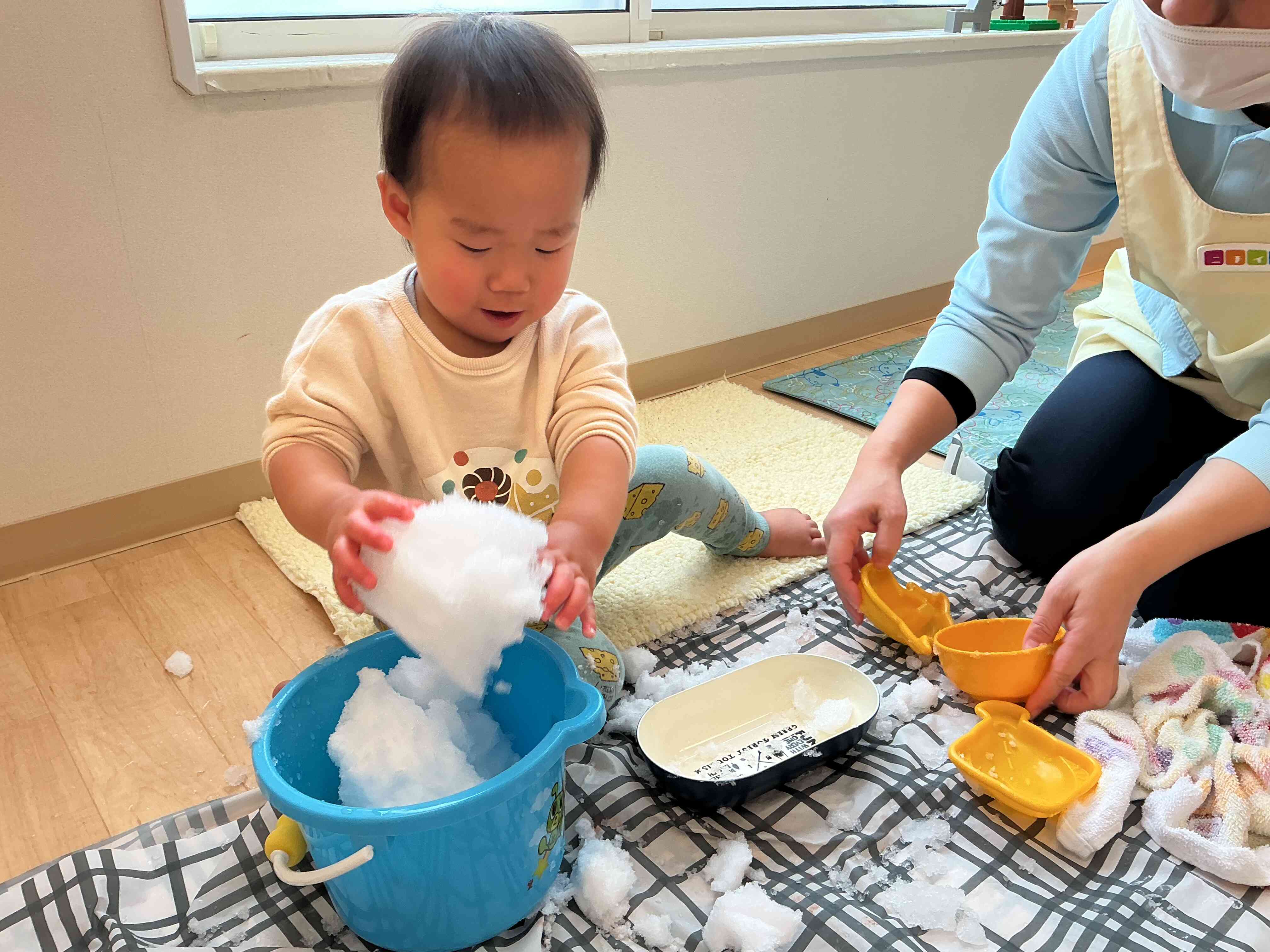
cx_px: 635
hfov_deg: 61.7
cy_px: 476
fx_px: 1064
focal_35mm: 29
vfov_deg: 48.2
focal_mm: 3
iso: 25
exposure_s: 1/120
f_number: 1.8
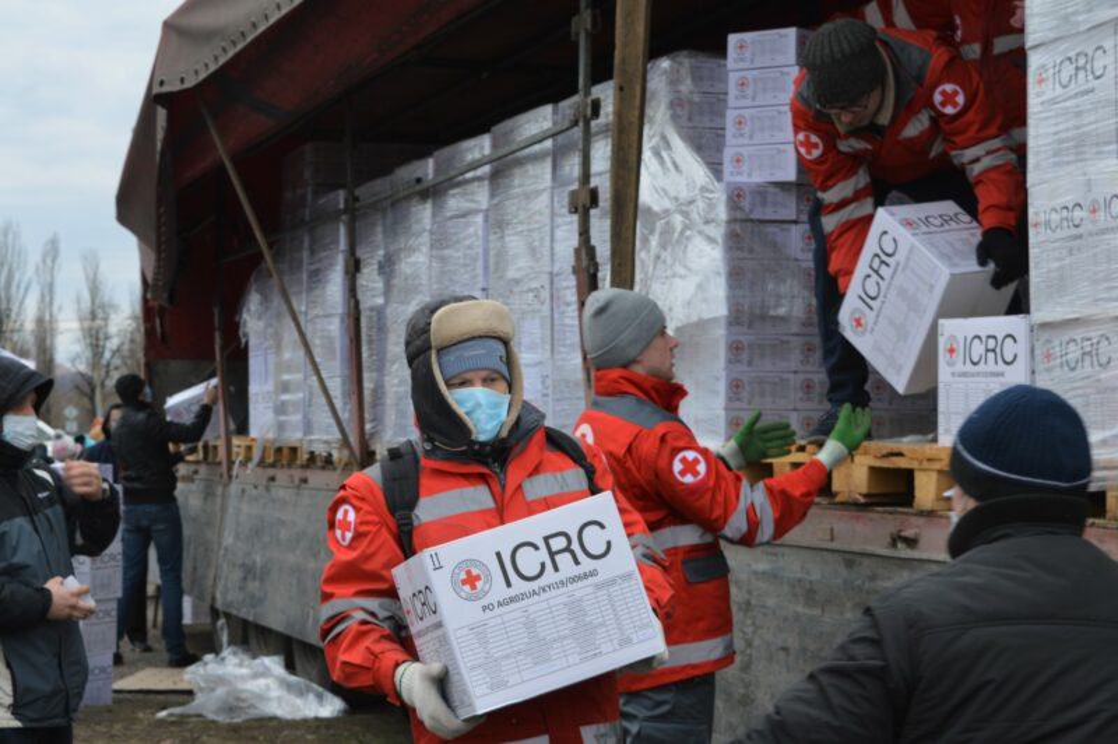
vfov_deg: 21.5
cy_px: 372
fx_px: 1955
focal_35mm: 63
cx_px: 559
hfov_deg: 31.9
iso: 100
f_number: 7.1
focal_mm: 42
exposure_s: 1/200
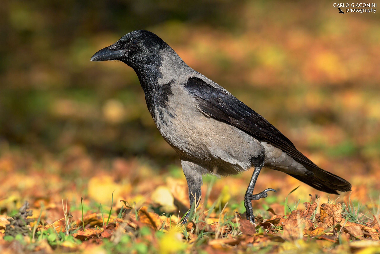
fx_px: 2955
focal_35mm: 280
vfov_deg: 4.9
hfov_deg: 7.4
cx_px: 190
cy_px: 127
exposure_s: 1/1600
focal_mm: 280
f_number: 7.1
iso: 640
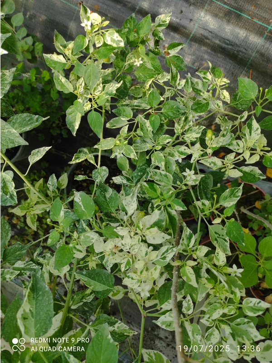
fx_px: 262
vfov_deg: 69.4
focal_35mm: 25
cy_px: 182
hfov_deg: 54.9
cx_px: 136
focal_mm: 5.43
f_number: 1.89
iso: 100
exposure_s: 1/303
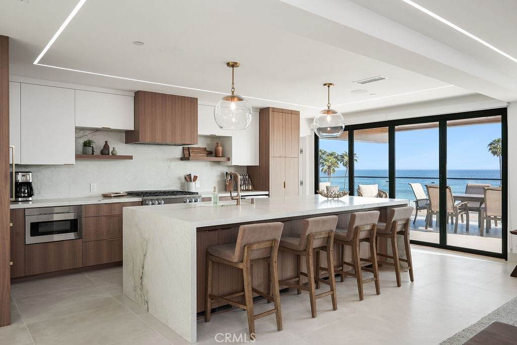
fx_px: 359
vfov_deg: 51.3
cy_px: 172
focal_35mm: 25
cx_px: 258
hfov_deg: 71.5
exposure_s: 1/60
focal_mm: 25
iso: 500
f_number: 9
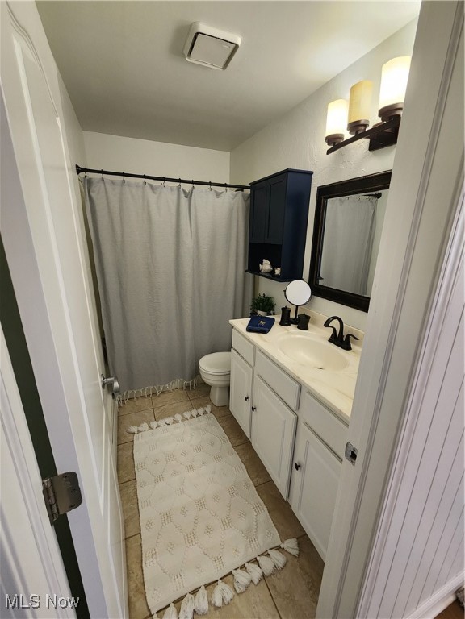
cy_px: 310
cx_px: 232
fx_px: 233
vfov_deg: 106.2
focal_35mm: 13
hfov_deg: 89.9
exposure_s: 1/60
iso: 320
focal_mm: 2.2
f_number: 2.2
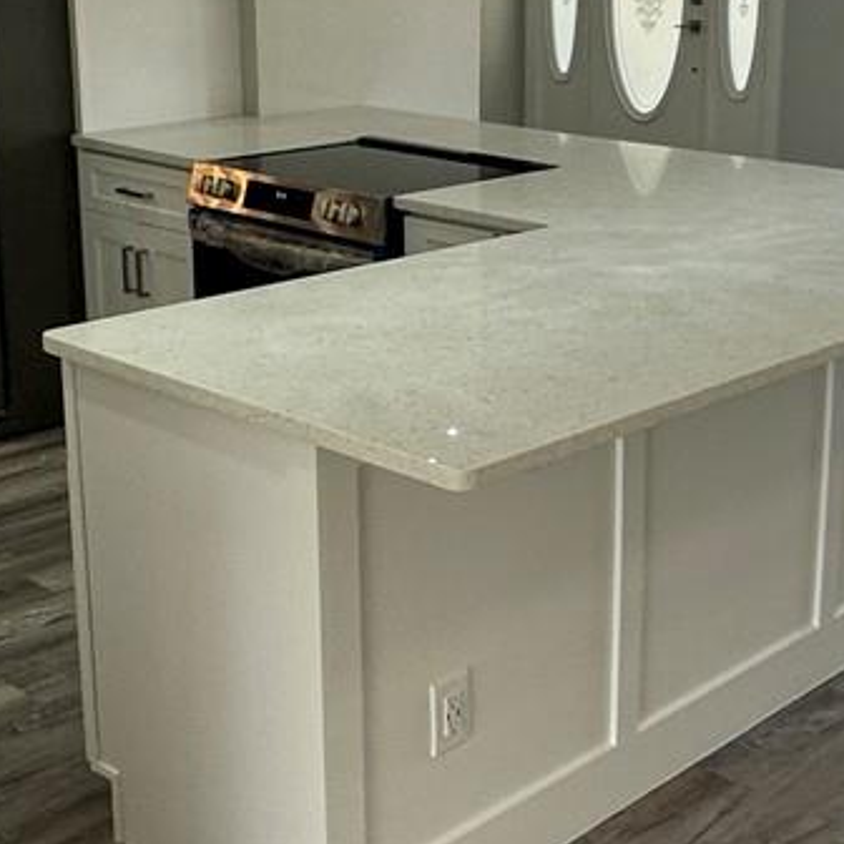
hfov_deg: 29.0
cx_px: 507
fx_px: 1628
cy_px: 309
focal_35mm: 59
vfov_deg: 28.9
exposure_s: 1/120
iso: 64
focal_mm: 2.22
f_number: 2.2
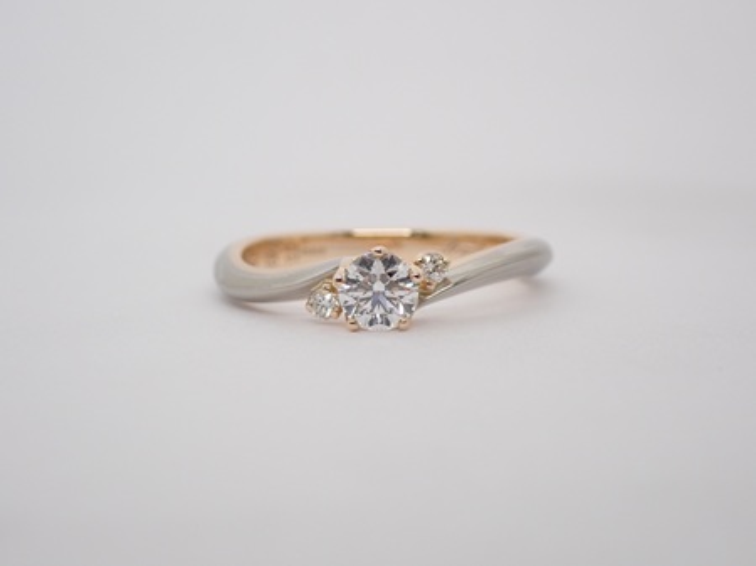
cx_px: 378
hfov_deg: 23.8
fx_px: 1790
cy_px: 283
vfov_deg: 18.0
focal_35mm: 82
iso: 200
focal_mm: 14.62
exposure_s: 1/125
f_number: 4.3
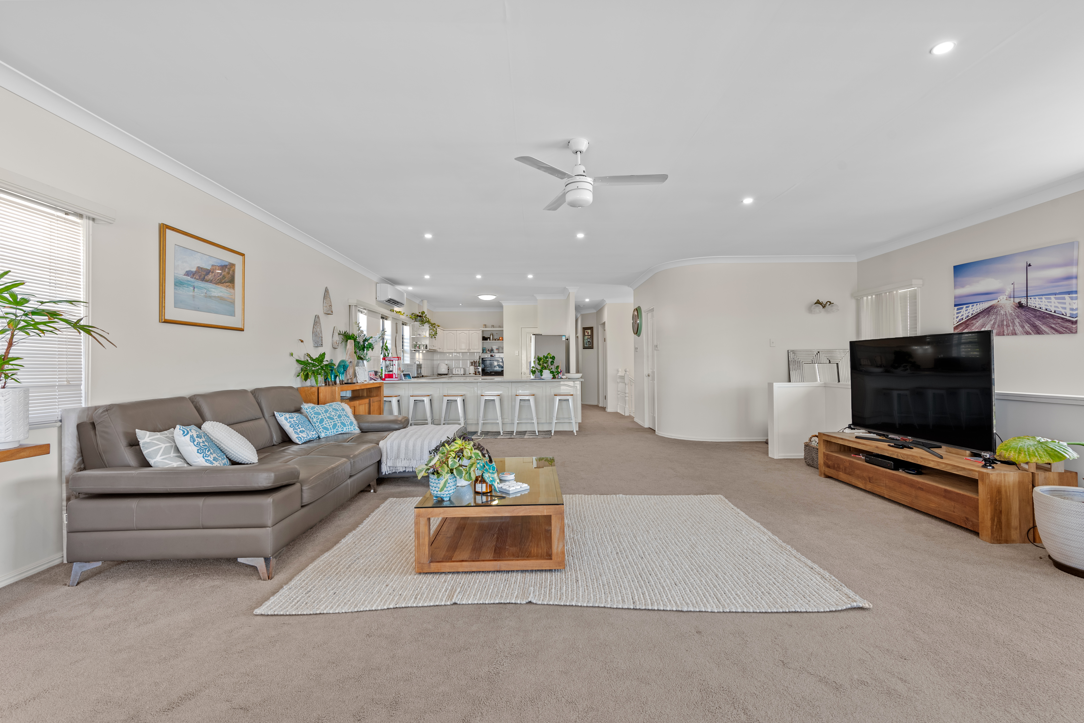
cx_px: 542
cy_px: 362
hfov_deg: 96.7
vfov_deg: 73.8
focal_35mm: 16
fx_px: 482
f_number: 8
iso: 200
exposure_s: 1/8
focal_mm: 16
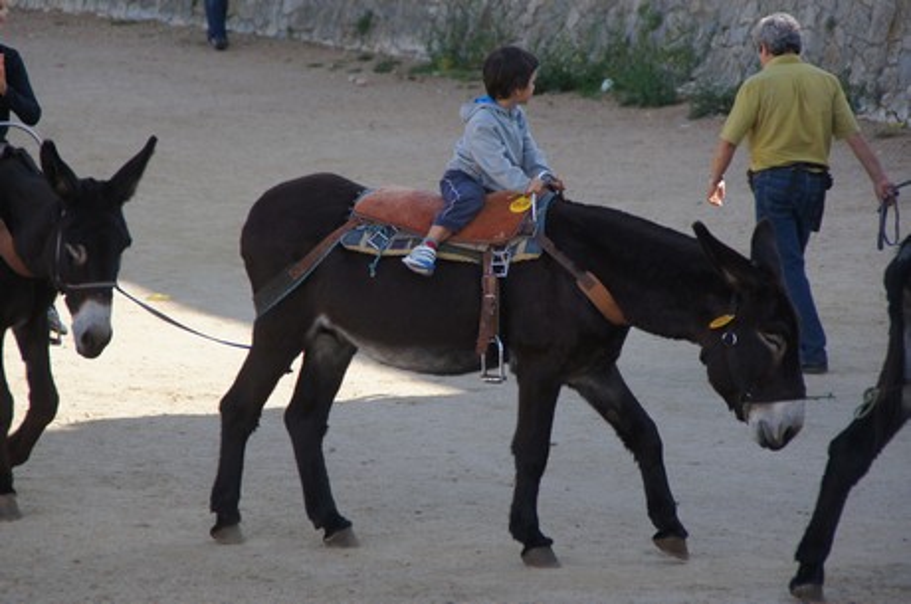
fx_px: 5684
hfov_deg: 9.2
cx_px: 456
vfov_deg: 6.1
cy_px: 302
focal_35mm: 225
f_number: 6.3
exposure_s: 1/250
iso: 160
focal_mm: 150
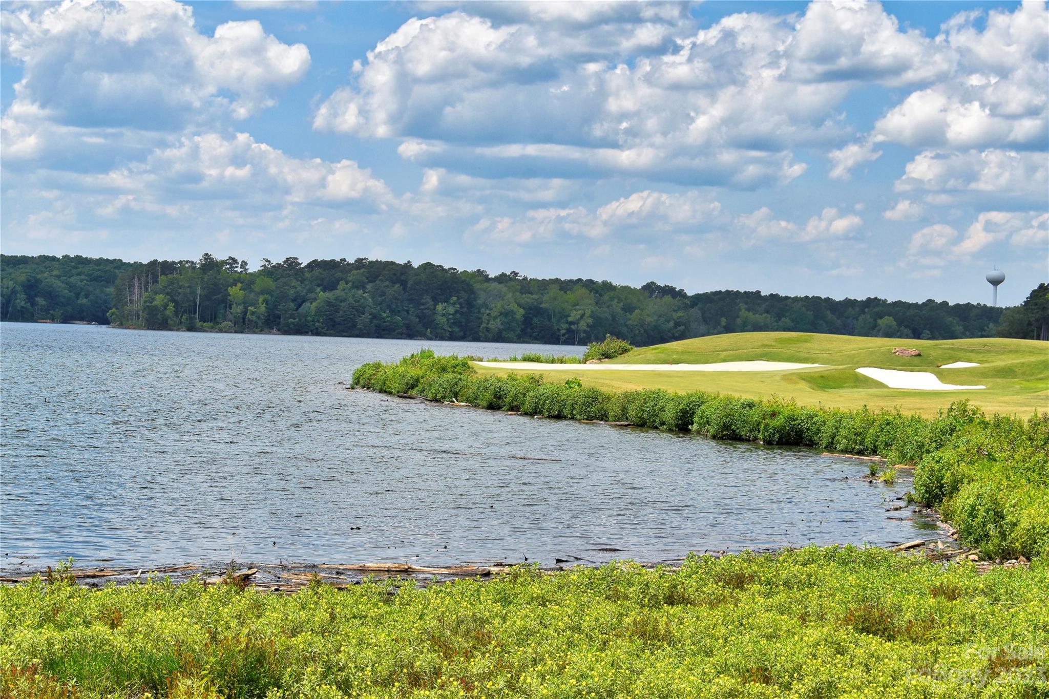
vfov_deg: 16.6
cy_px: 350
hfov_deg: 24.6
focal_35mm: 82
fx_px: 2404
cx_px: 524
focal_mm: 55
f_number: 10
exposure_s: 1/400
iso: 200
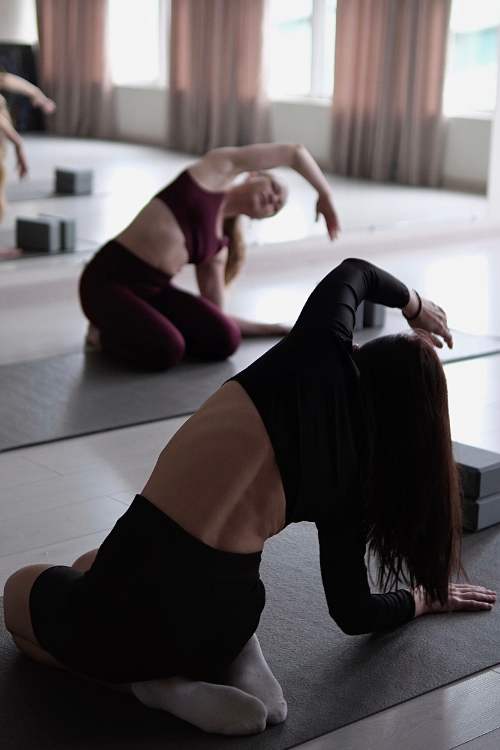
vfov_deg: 28.4
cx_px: 223
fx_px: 1479
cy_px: 295
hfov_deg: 19.2
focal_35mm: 71
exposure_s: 1/250
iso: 500
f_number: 1.4
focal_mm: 33
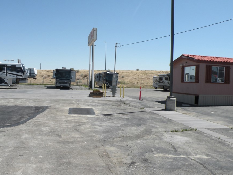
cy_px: 90
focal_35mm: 32
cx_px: 115
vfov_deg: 44.2
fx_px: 215
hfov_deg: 56.8
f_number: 7.1
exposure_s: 1/248
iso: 64
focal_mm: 4.7
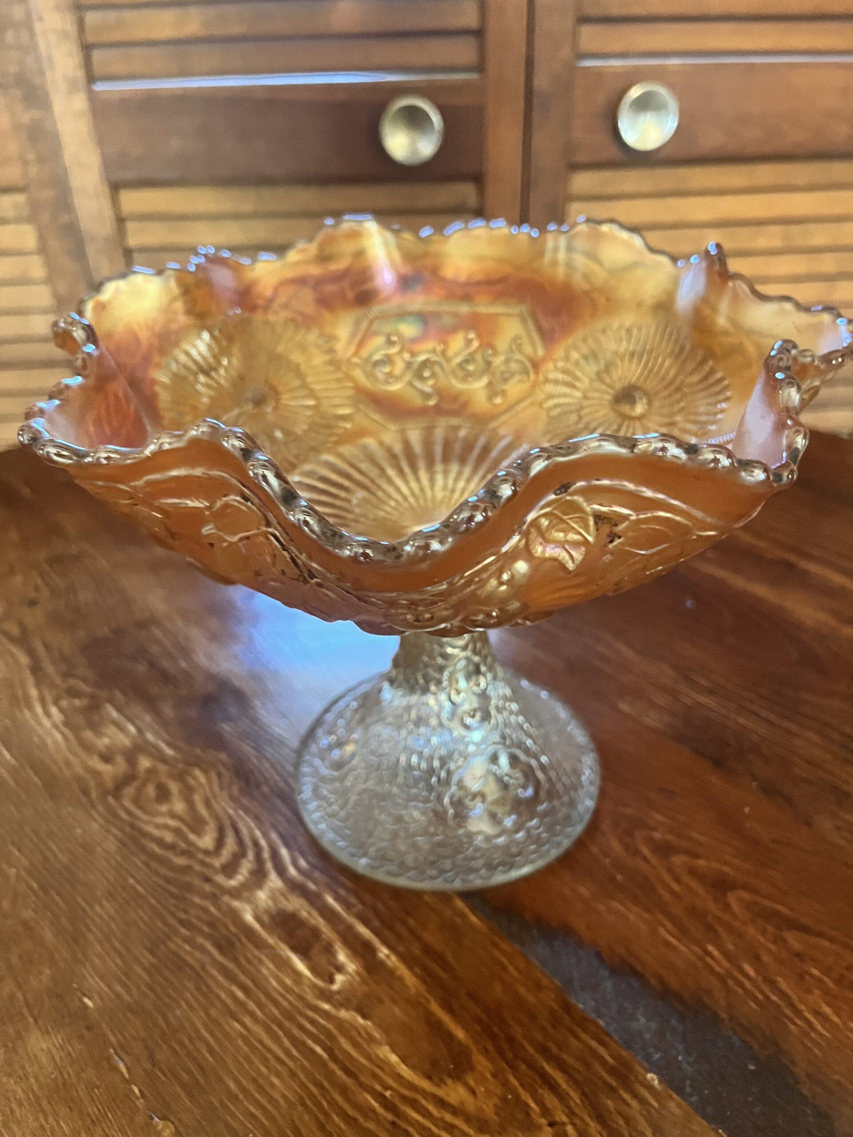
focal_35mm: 26
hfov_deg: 53.1
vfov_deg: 67.3
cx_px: 426
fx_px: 854
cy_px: 568
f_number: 1.6
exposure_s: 1/30
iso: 640
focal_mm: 5.1
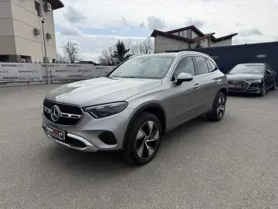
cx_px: 139
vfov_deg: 56.8
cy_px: 104
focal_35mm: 24
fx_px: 193
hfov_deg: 71.6
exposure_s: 1/6711
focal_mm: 6.76
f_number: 1.78
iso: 100
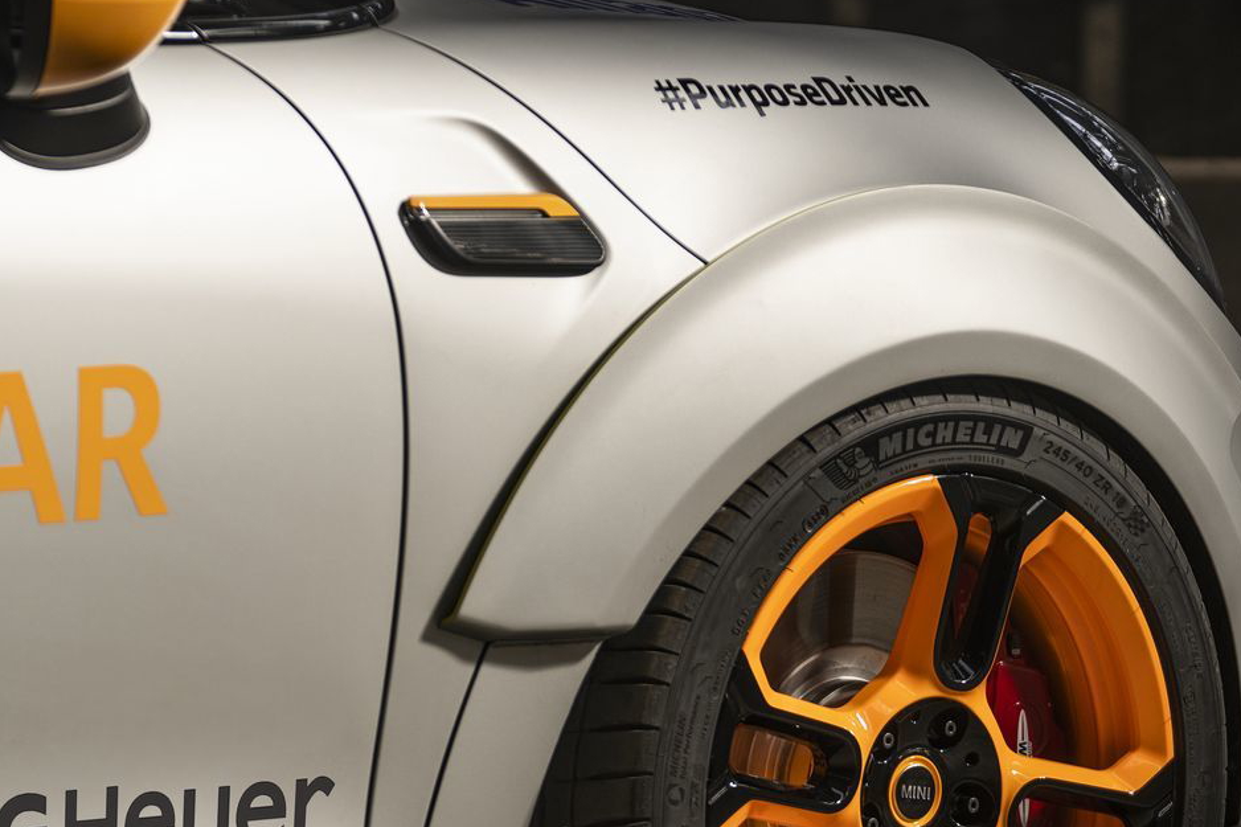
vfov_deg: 4.5
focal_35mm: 307
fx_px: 10580
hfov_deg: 6.7
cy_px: 491
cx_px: 950
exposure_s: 1/800
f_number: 2.8
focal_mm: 150
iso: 250
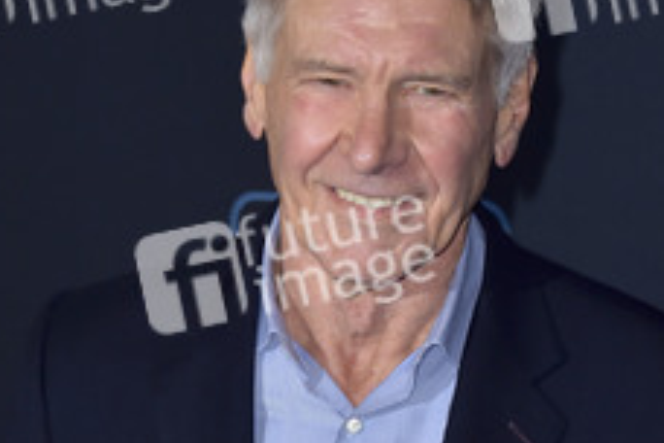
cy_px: 411
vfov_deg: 5.2
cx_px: 371
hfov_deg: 7.8
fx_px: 4851
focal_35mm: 263
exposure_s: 1/250
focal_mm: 150
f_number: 7.1
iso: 500
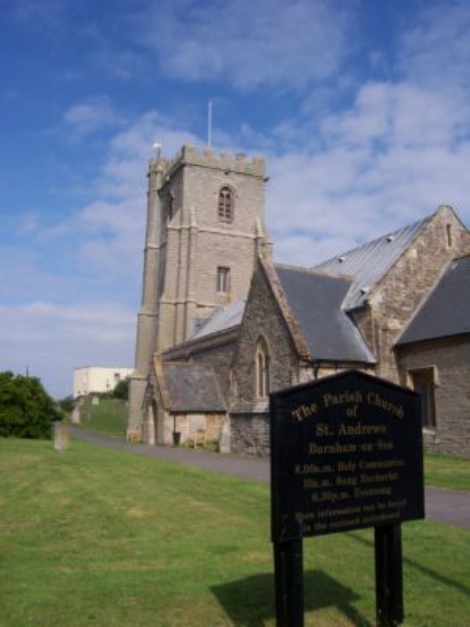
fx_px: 616
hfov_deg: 41.8
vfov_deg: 54.0
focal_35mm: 34
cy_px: 314
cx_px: 235
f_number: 5.1
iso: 80
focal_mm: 5.6
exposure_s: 1/659
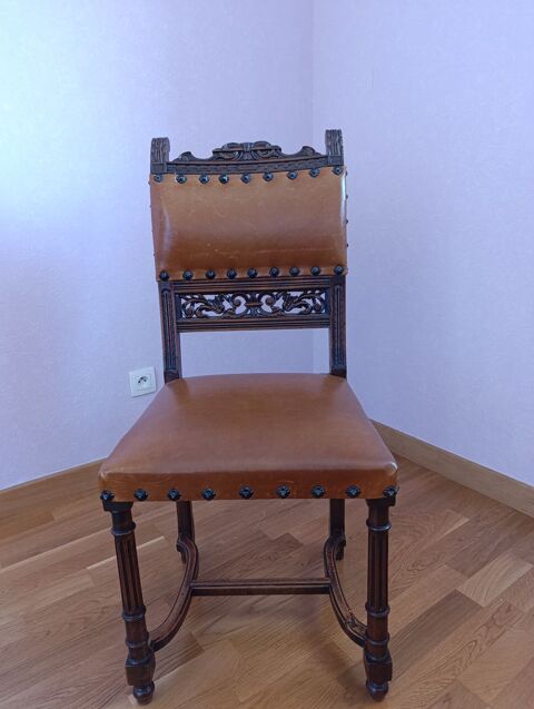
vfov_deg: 73.8
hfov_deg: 59.0
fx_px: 472
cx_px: 267
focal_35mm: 23
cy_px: 354
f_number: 1.6
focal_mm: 6.14
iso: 1250
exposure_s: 1/50
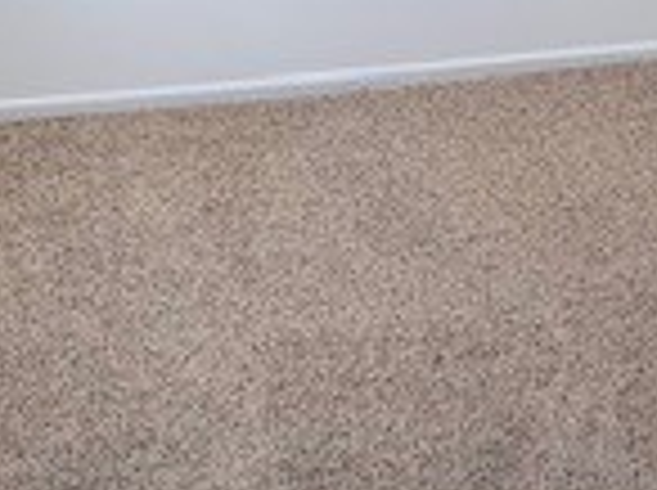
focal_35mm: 114
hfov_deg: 16.4
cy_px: -103
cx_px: 855
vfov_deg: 12.6
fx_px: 2160
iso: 40
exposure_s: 1/122
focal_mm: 4.25
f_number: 1.8
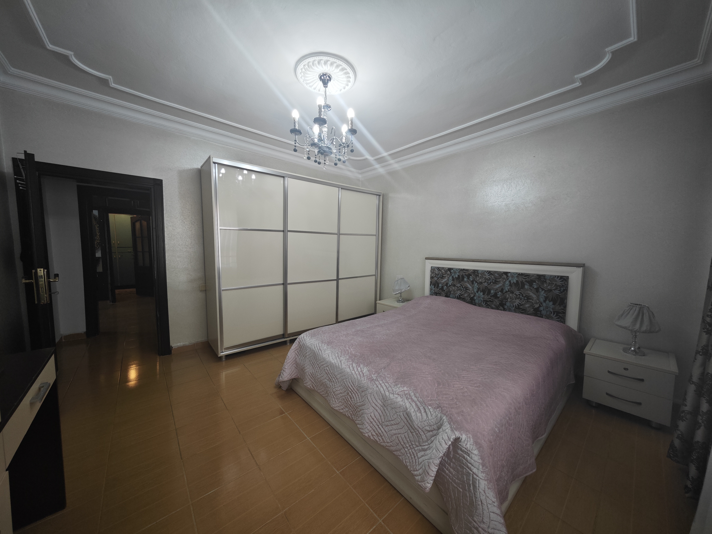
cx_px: 356
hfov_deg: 110.5
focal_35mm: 12
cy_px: 267
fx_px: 247
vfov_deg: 94.5
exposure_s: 1/50
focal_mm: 2.03
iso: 160
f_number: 1.8
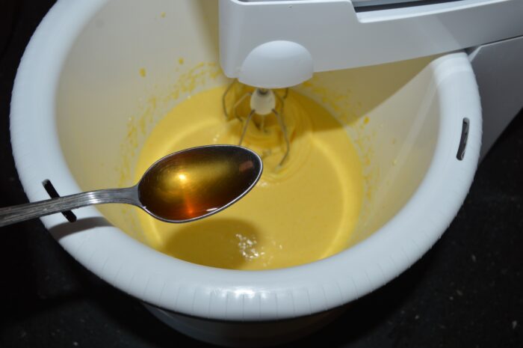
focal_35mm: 30
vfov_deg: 43.5
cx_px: 262
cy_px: 174
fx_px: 435
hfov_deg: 62.0
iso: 100
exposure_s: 1/60
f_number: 8
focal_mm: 20
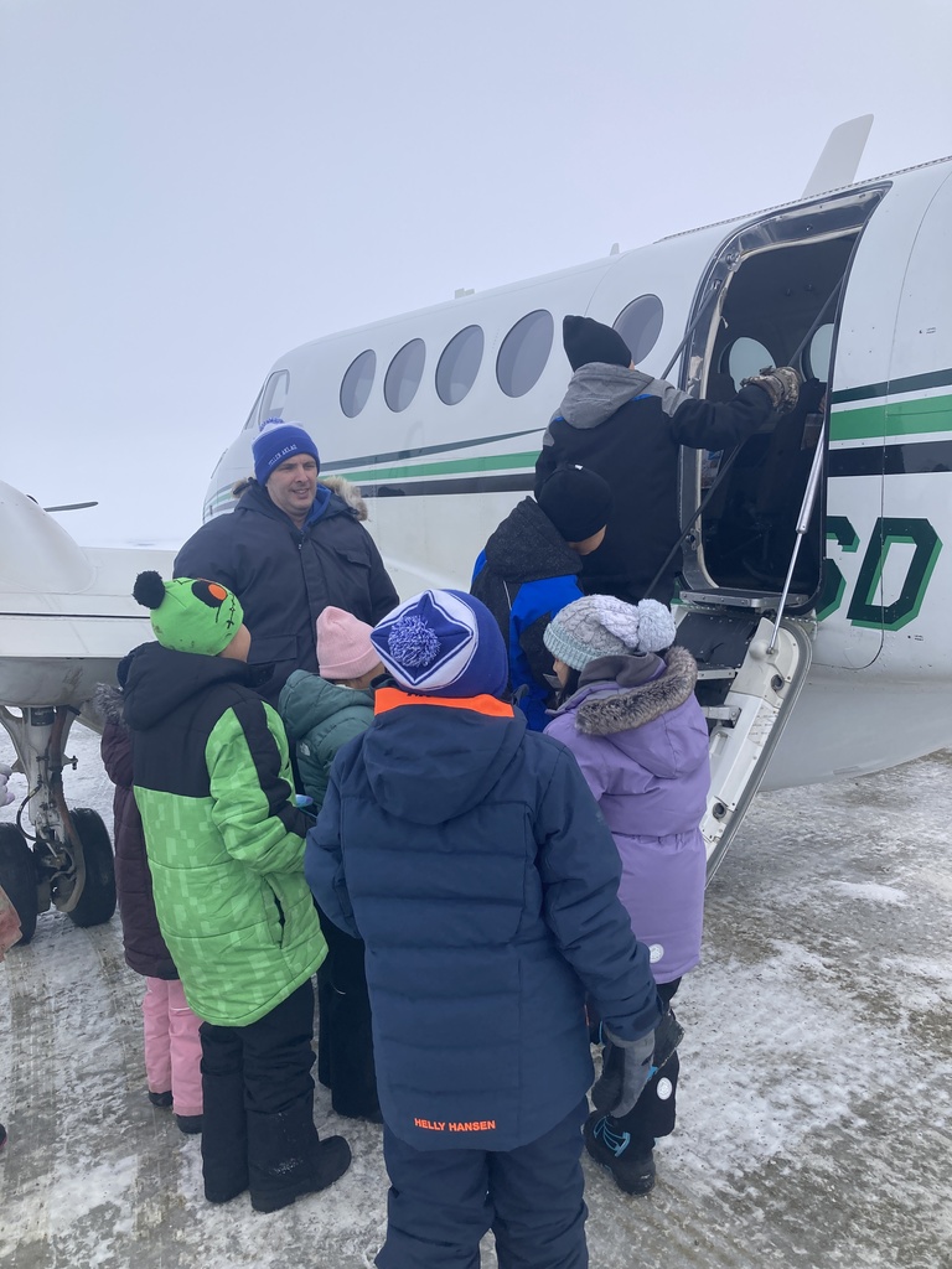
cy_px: 634
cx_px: 476
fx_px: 1027
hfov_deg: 49.7
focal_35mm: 28
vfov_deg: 63.4
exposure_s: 1/2024
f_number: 1.8
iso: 20
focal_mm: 3.99
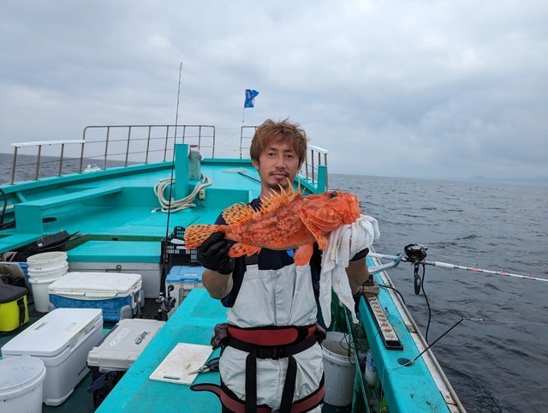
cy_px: 206
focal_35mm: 24
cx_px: 274
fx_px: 381
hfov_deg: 71.5
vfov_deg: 56.9
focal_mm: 6.81
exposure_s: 1/1919
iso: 53
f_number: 1.85
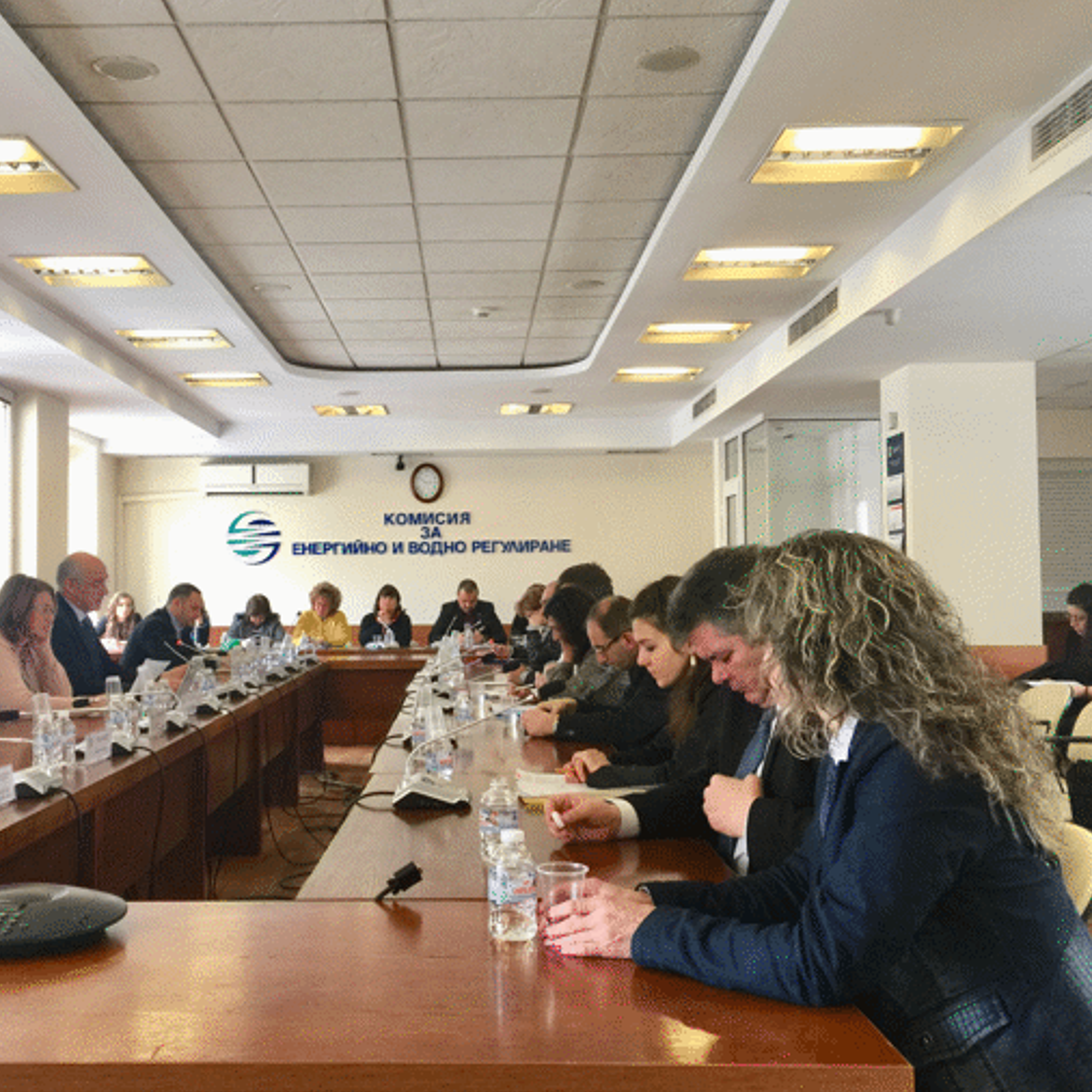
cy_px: 540
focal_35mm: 37
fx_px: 1321
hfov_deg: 44.7
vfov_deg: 44.9
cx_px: 437
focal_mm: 4.15
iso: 50
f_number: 2.2
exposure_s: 1/17
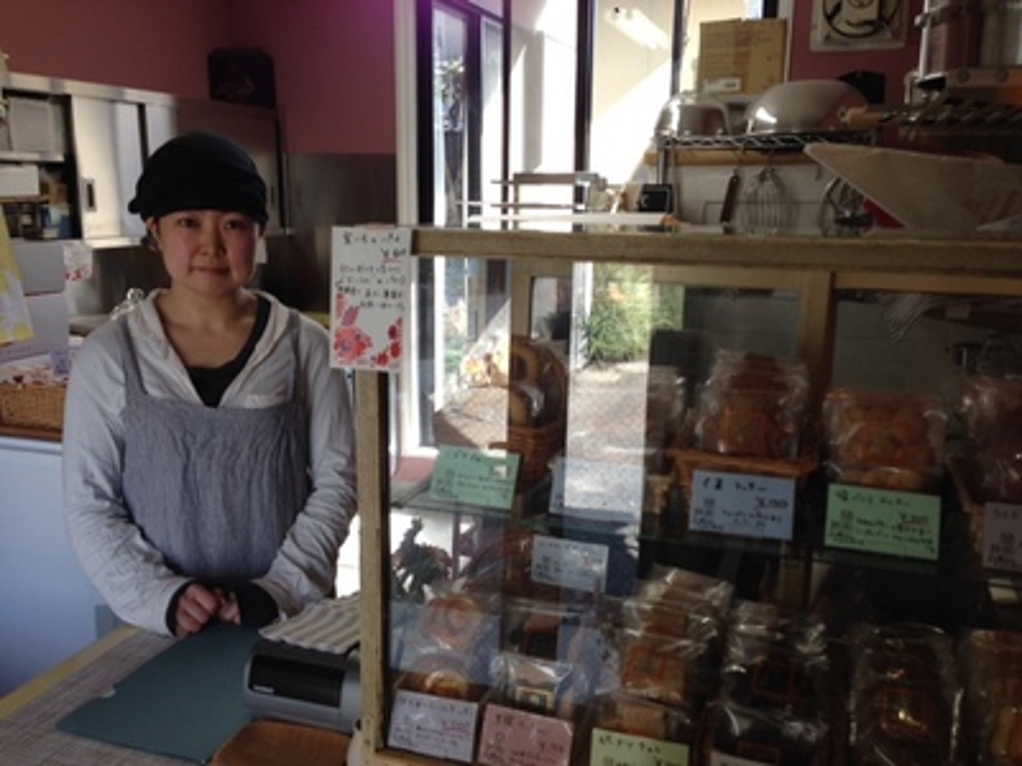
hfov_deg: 55.4
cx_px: 511
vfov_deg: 42.9
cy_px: 383
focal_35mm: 33
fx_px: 974
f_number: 2.4
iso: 64
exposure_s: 1/60
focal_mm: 4.12
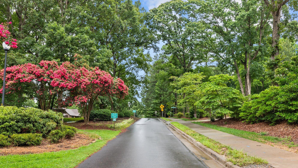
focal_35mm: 29
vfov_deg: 40.1
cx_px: 147
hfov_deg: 66.1
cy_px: 97
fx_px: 229
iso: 500
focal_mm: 18
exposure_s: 1/250
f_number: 7.1
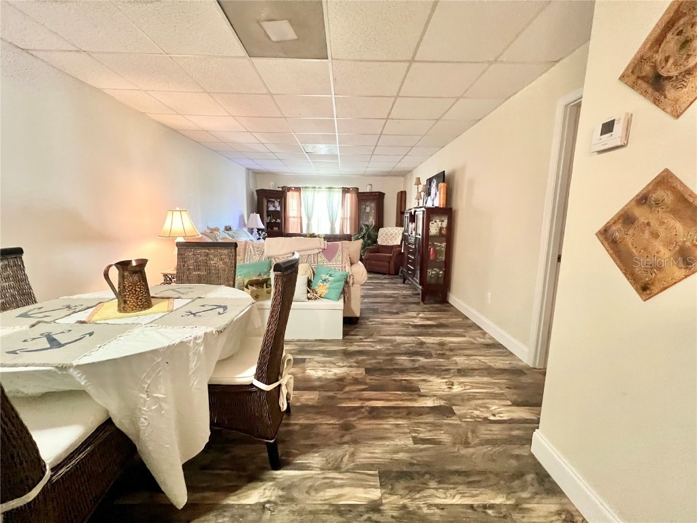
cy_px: 262
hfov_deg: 106.2
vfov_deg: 89.9
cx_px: 348
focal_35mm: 13
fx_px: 262
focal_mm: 1.57
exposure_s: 1/40
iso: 640
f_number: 1.8
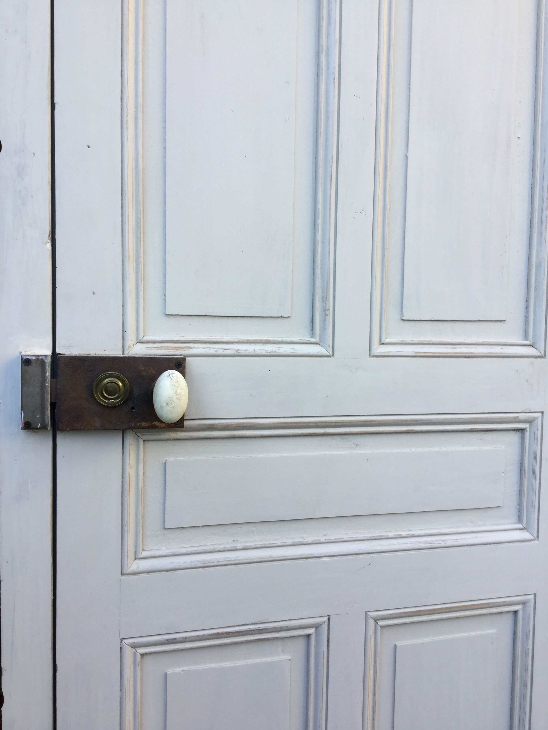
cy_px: 365
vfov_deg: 58.4
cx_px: 274
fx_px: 654
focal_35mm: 31
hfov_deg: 45.4
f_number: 2.4
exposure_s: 1/110
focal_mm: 3.3
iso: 25
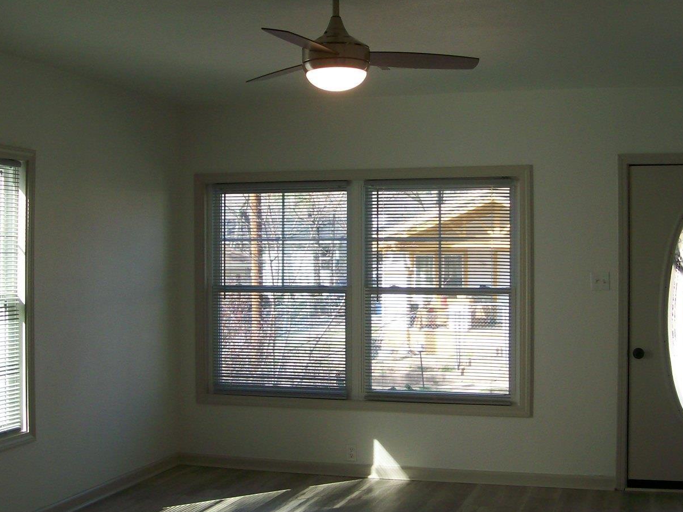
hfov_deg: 39.7
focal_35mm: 48
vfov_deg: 30.3
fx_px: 947
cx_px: 345
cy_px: 274
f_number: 2.7
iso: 80
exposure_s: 1/101
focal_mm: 6
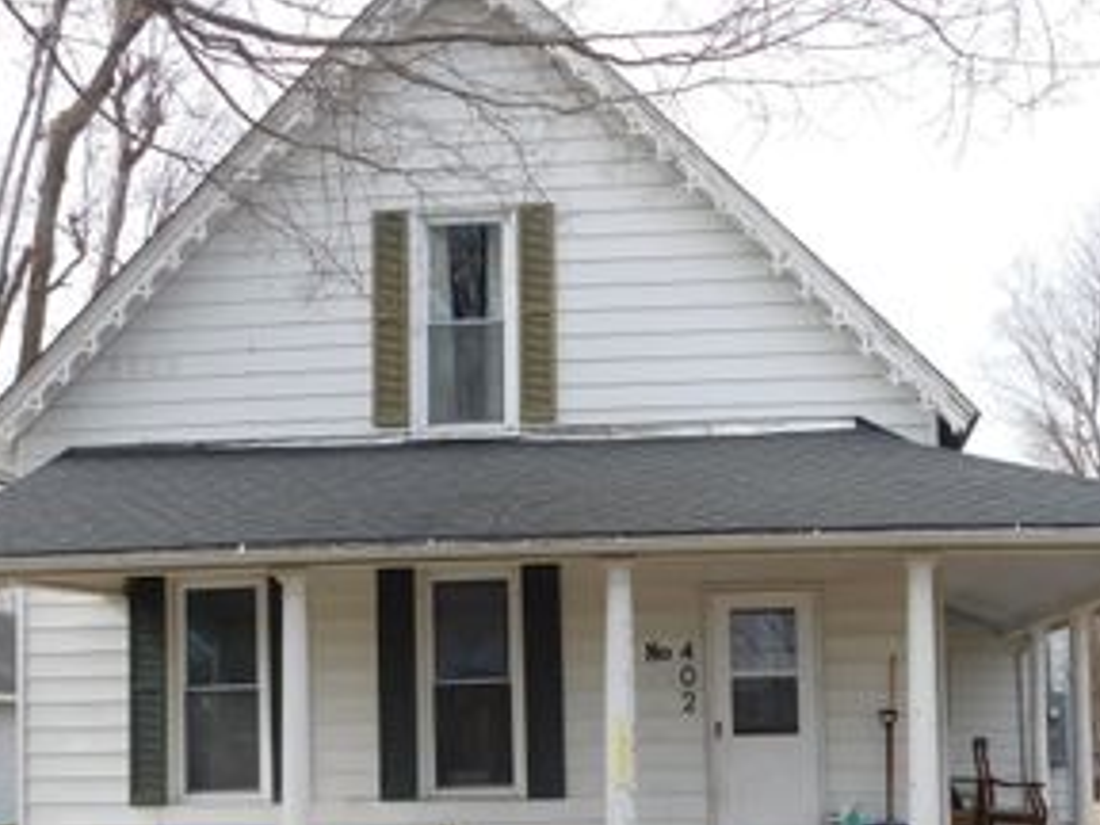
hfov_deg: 36.8
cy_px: 613
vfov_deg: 27.7
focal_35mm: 52
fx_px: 1652
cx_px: 619
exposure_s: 1/800
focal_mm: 5.3
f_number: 3.2
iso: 125
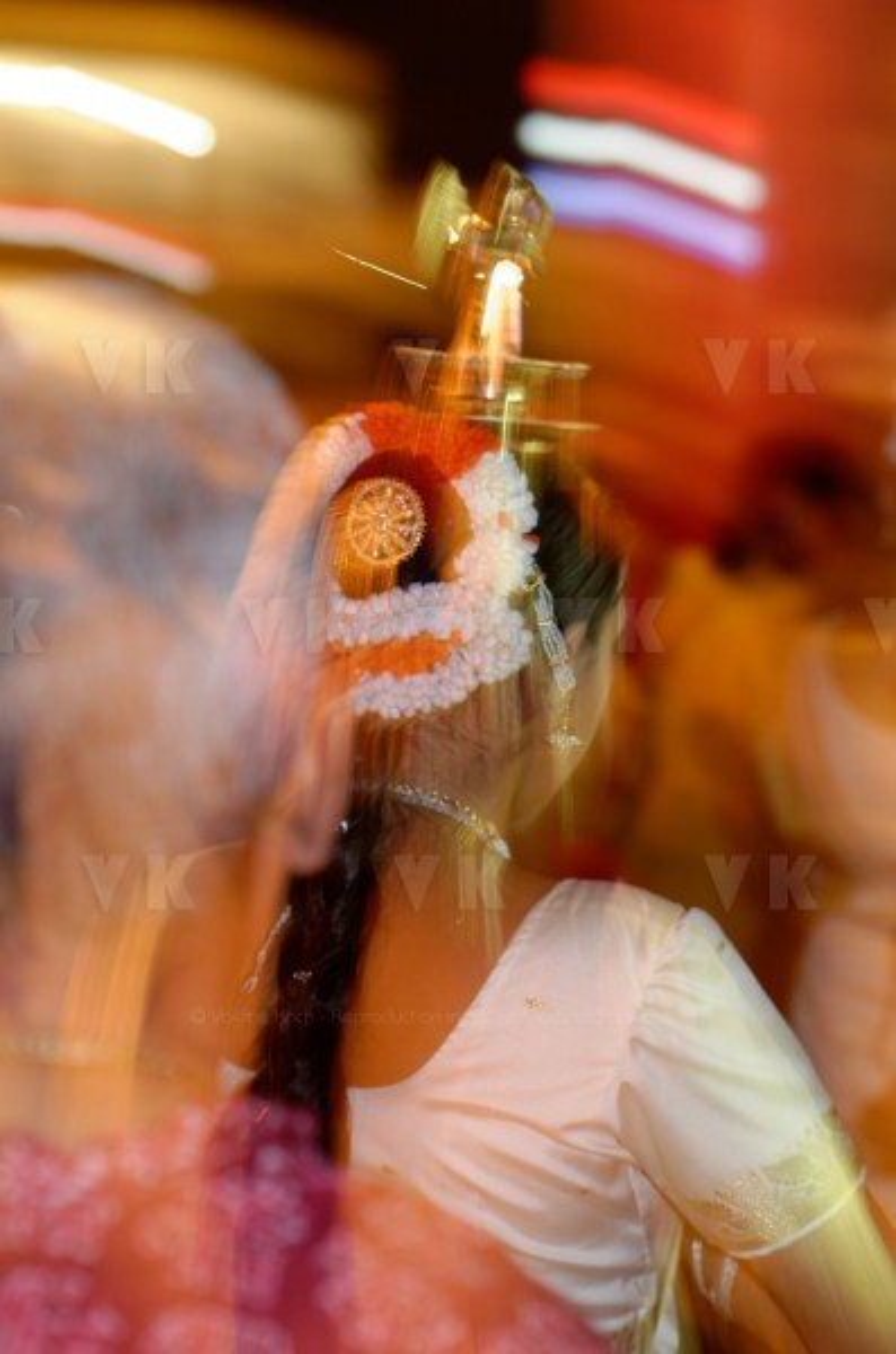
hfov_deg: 13.0
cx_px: 448
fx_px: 3940
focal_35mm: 105
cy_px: 677
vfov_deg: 19.5
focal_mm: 70
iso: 400
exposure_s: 1/2.5
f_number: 3.5
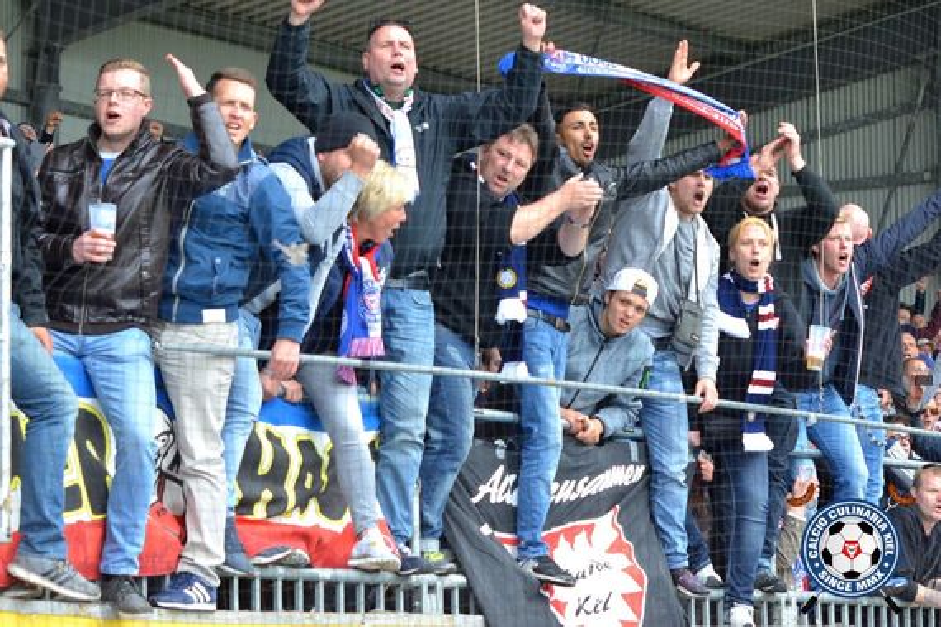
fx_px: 2744
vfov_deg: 13.0
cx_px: 470
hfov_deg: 19.5
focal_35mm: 105
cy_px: 314
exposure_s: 1/1000
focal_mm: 70
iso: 800
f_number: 3.5
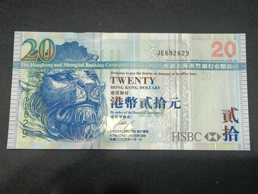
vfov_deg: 32.2
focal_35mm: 45
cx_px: 129
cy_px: 97
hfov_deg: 42.1
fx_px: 335
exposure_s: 1/33.3
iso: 877
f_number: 1.8
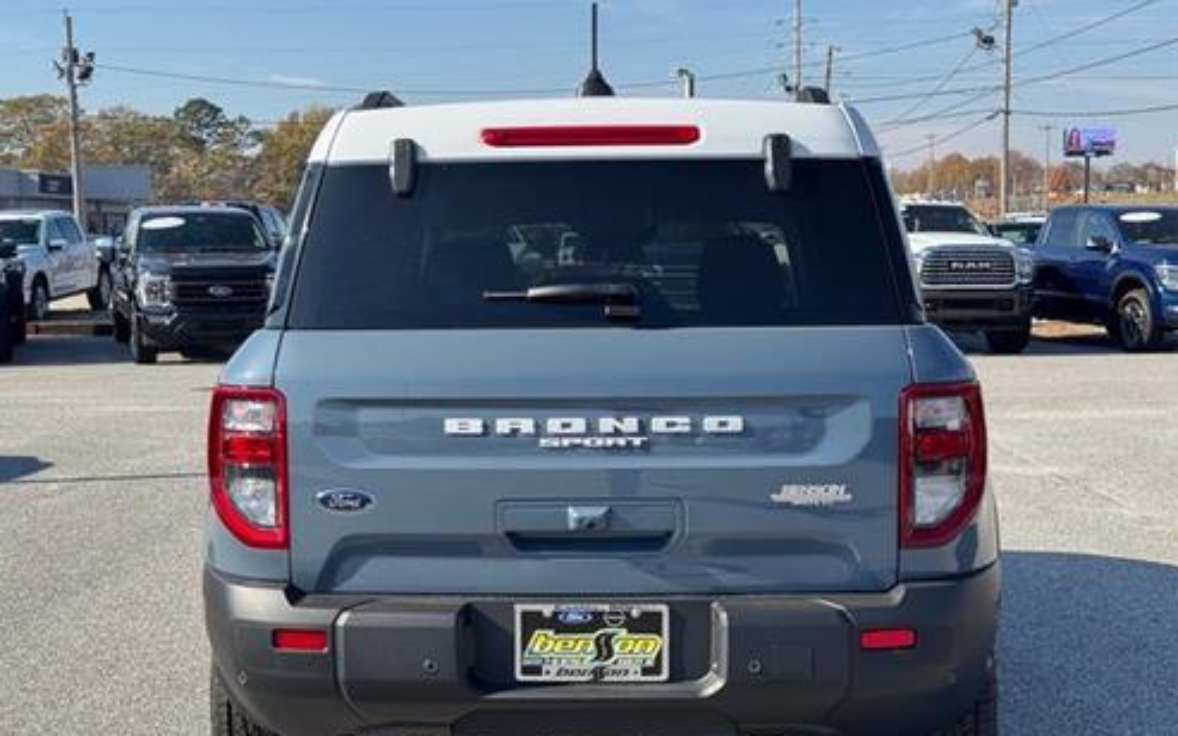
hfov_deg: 38.9
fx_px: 1669
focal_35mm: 52
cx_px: 583
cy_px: 430
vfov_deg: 24.8
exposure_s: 1/2415
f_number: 1.78
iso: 64
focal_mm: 6.76
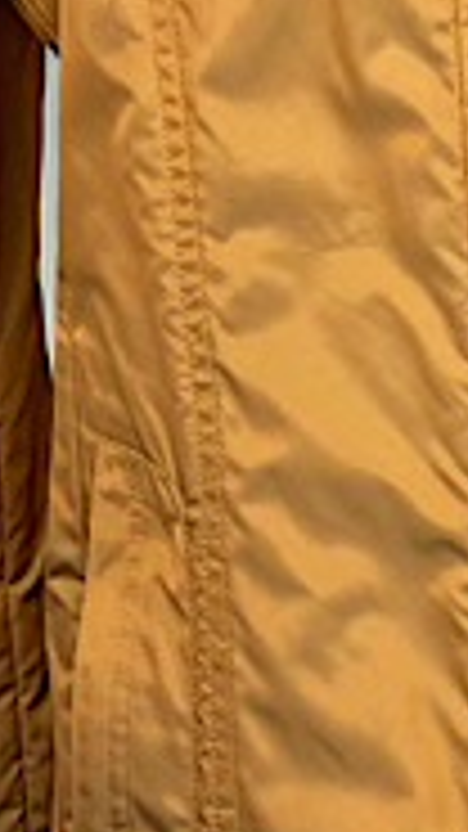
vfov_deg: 18.1
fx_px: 2604
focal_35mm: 118
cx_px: 576
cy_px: 324
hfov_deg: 10.1
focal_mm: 5.1
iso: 32
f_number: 1.6
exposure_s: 1/163
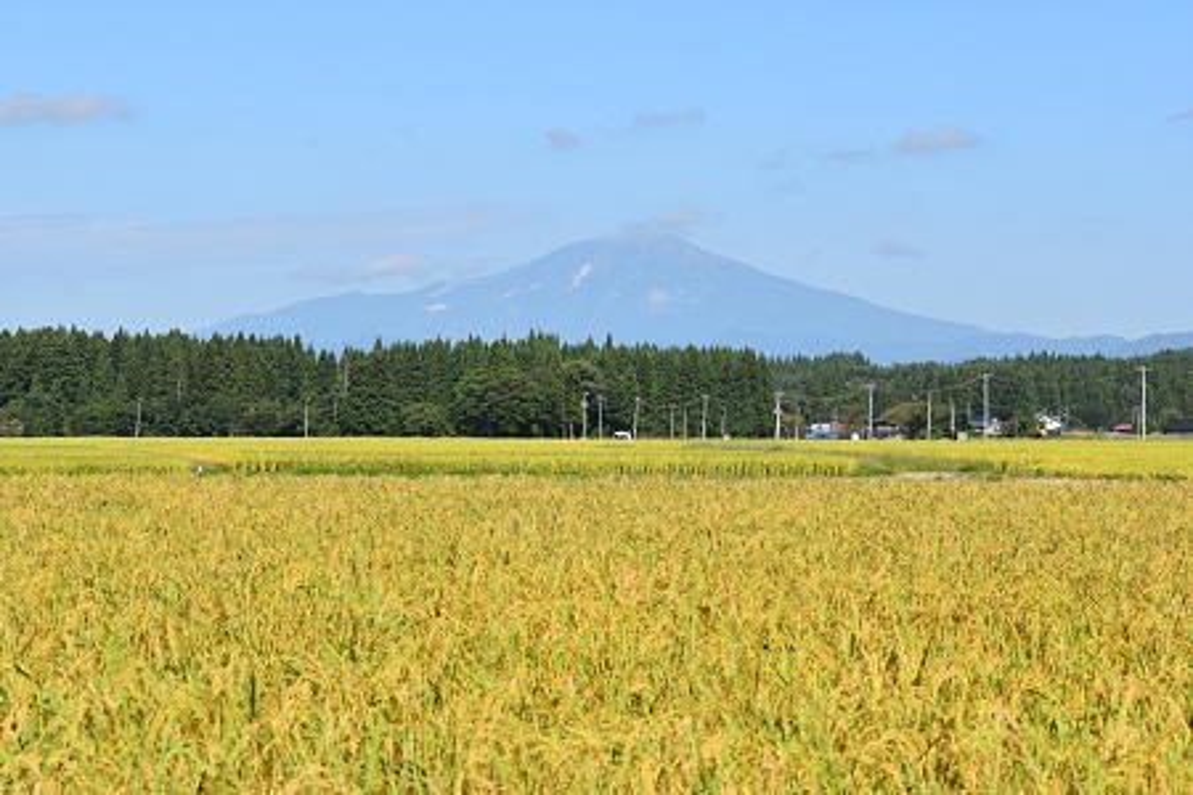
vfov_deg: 13.4
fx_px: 3380
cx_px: 596
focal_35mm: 102
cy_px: 398
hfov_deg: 20.0
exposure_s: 1/400
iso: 200
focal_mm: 68
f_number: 10
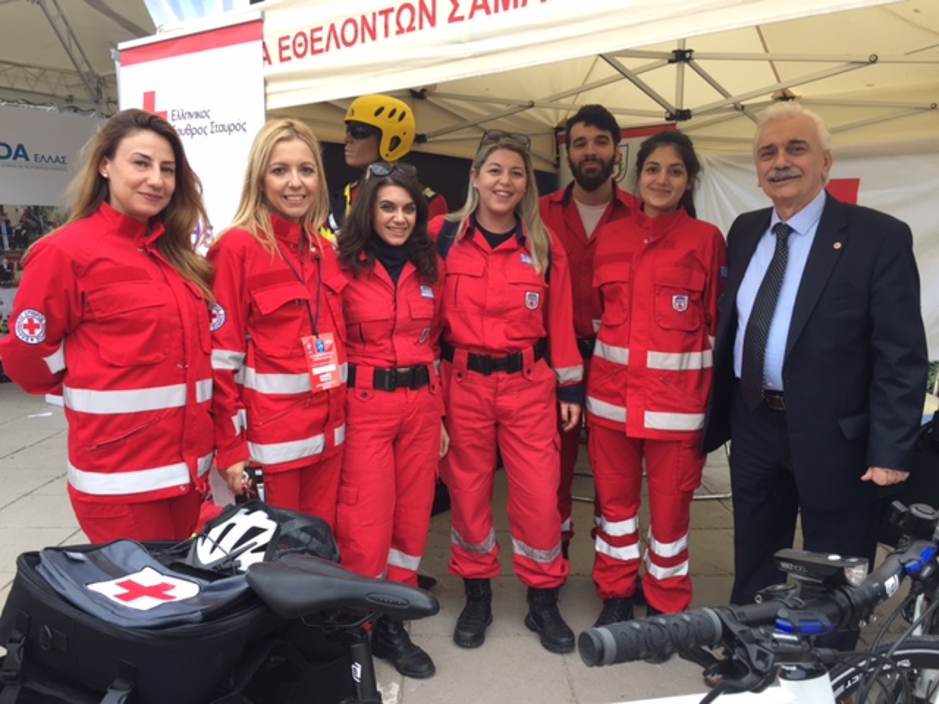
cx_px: 470
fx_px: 787
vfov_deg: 48.2
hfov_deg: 61.7
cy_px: 352
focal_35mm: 29
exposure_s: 1/100
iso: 32
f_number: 2.2
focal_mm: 4.15
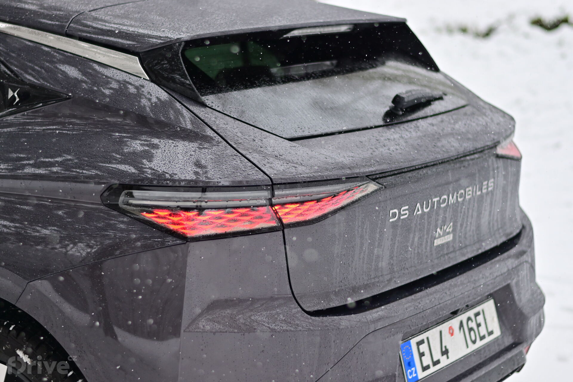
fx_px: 1194
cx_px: 286
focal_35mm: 75
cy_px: 191
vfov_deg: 18.2
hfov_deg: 27.0
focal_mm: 50
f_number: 1.8
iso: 200
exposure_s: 1/1250
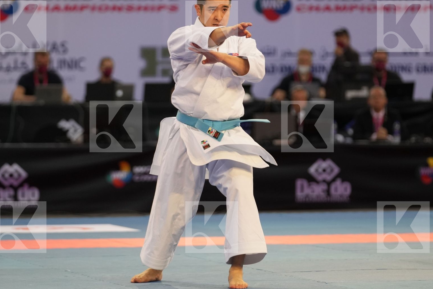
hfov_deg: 7.1
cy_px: 127
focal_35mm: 289
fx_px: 3475
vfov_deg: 4.8
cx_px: 212
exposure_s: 1/500
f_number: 2.8
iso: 1000
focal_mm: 164
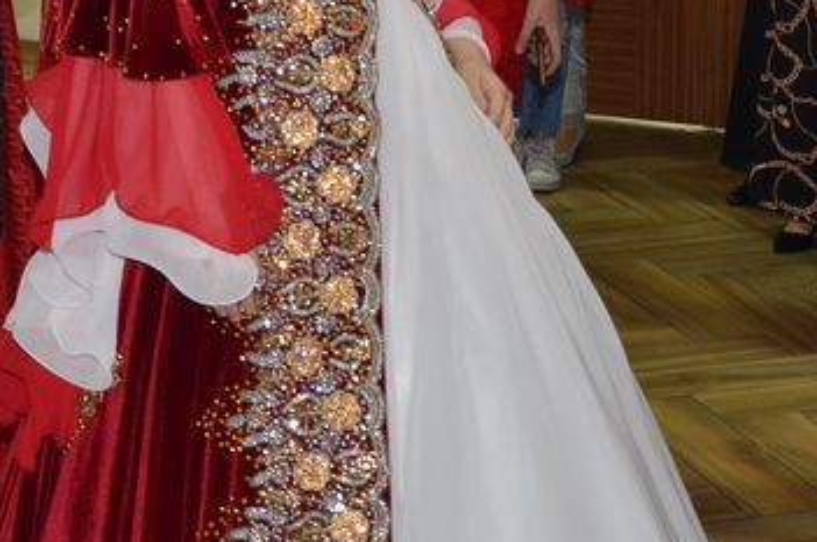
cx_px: 531
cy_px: -42
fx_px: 2470
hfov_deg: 18.7
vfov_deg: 12.3
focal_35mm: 109
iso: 800
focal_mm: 22
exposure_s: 1/60
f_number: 3.8
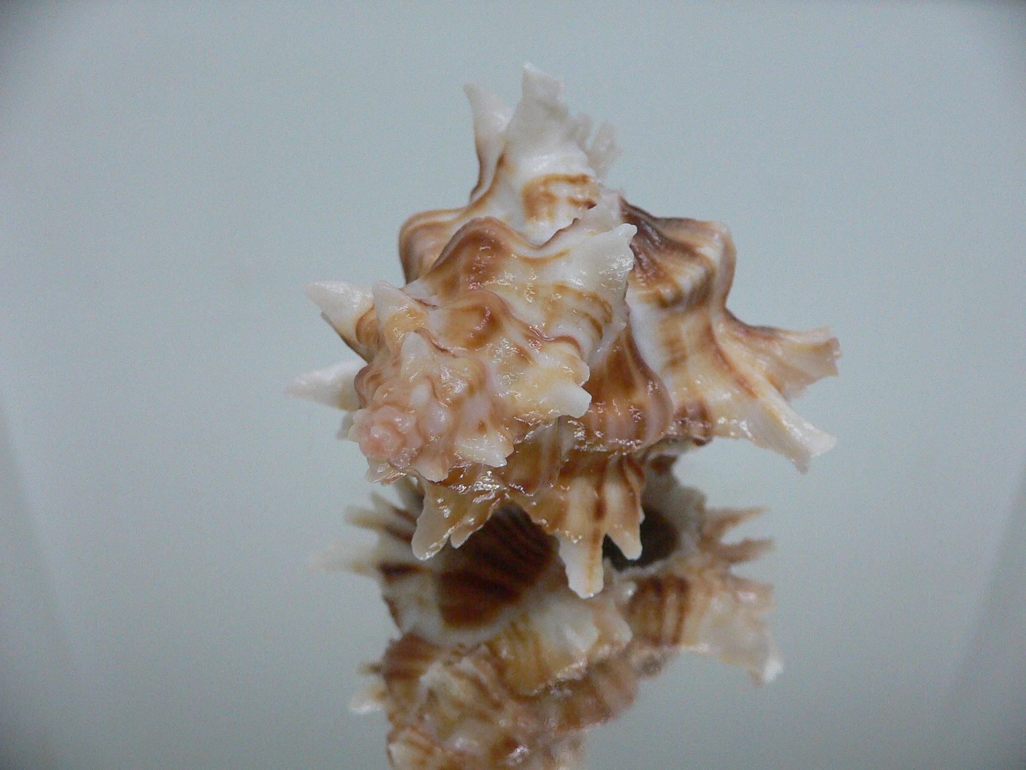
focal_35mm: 35
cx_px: 513
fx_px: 1037
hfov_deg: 52.6
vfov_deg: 40.7
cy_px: 385
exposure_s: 1/60
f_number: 2.8
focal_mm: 4.6
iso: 200
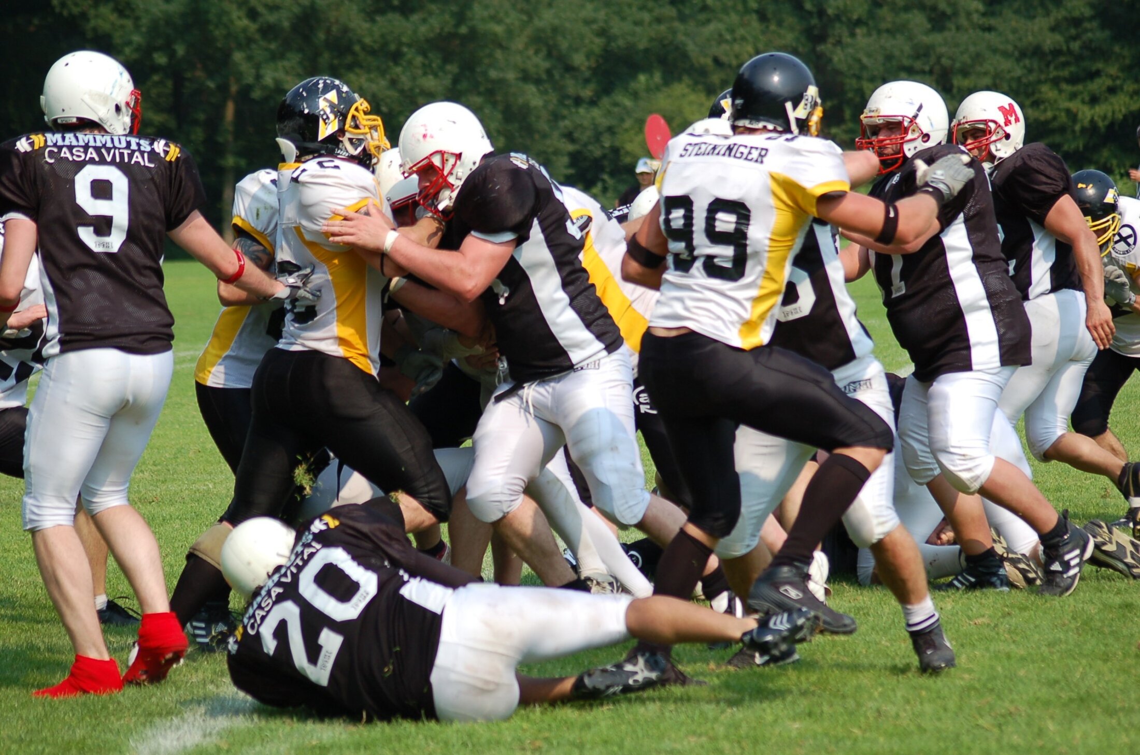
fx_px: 5689
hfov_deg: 11.4
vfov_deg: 7.6
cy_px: 378
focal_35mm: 180
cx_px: 570
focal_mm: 120
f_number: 4.2
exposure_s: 1/1000
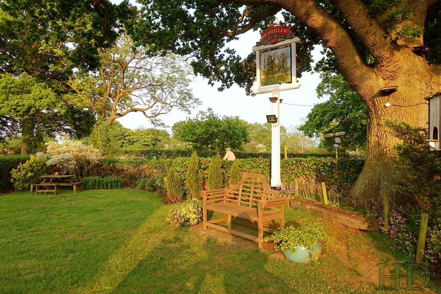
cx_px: 220
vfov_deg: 53.1
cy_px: 147
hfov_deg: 73.7
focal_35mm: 24
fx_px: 294
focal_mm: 8.8
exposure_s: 1/160
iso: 125
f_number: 4
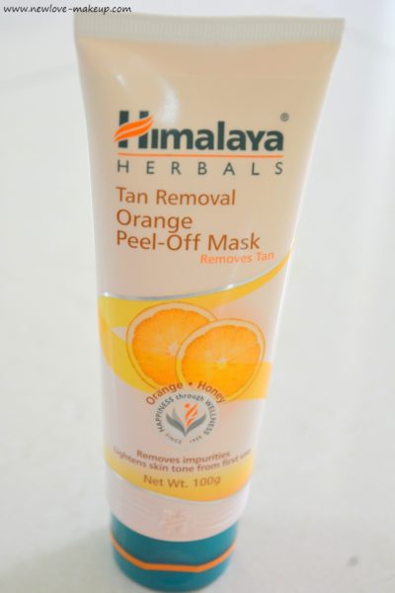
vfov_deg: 24.6
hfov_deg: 16.6
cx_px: 198
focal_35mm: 82
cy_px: 296
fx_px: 1358
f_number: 5.6
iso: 800
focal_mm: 55
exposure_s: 1/13
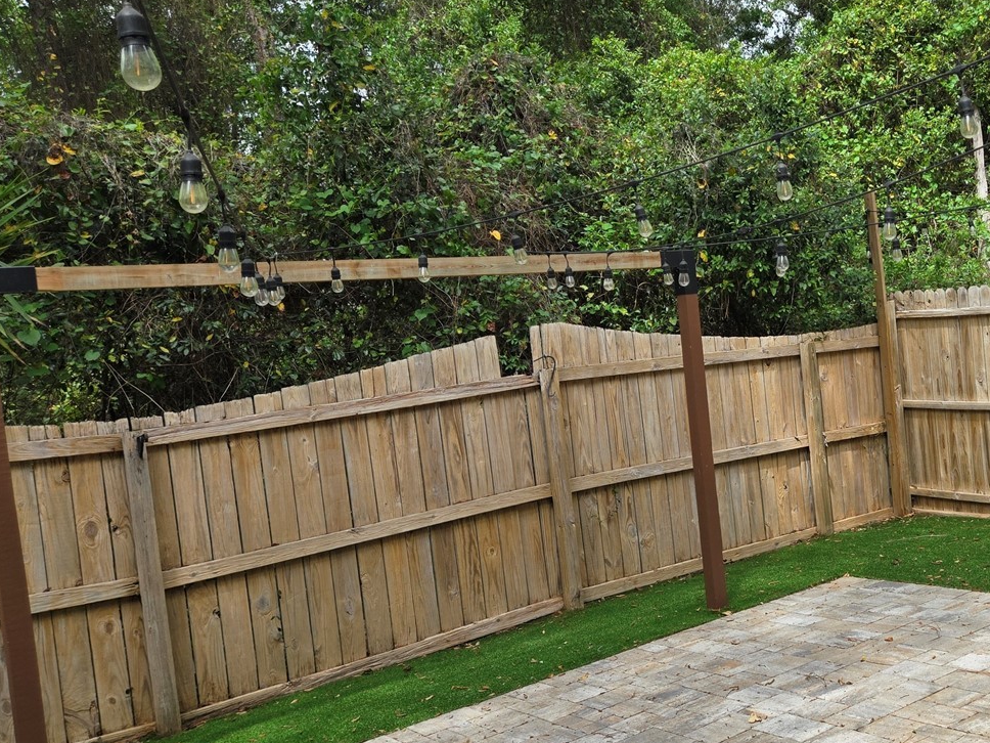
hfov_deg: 46.9
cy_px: 374
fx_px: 1087
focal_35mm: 38
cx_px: 762
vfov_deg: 37.7
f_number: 1.8
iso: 80
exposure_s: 1/2246
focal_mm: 5.4
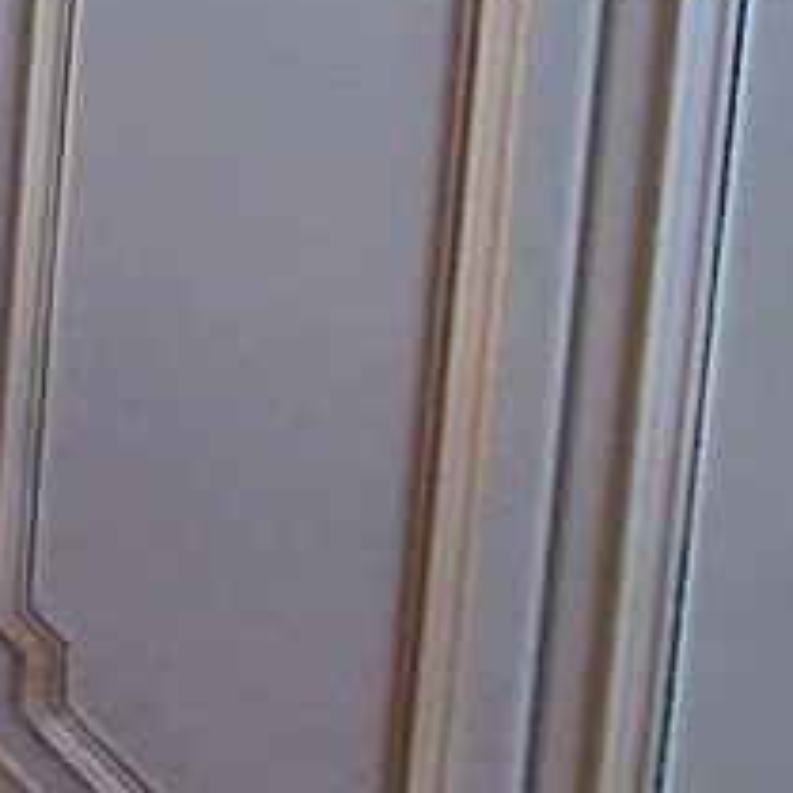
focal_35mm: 106
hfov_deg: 9.9
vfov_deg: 14.3
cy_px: -689
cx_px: -1848
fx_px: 2747
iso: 400
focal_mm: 2.2
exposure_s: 1/50
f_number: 2.2
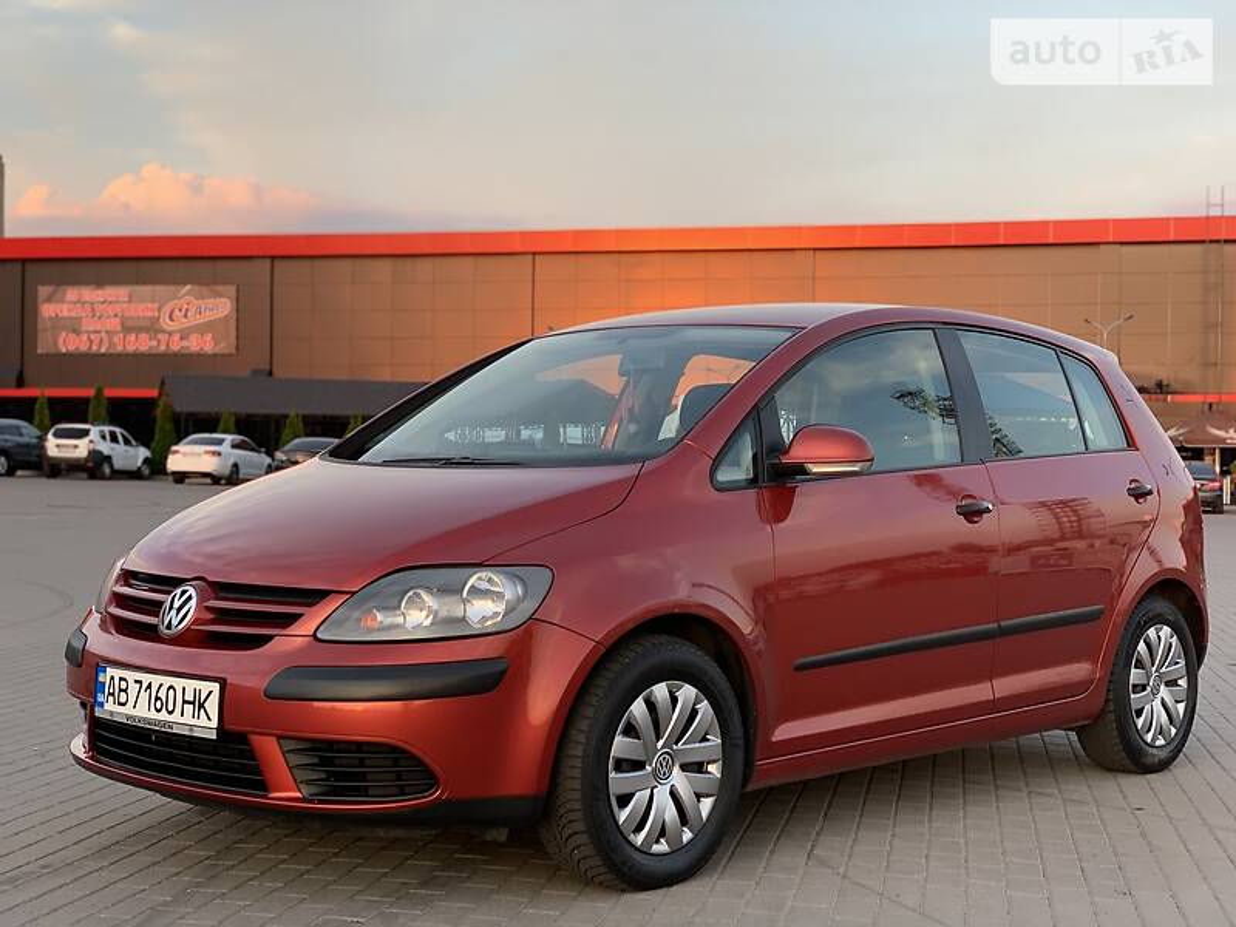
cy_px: 464
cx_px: 618
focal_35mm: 52
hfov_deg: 36.8
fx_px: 1857
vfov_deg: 28.0
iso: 40
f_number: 2.4
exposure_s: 1/122
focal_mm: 6
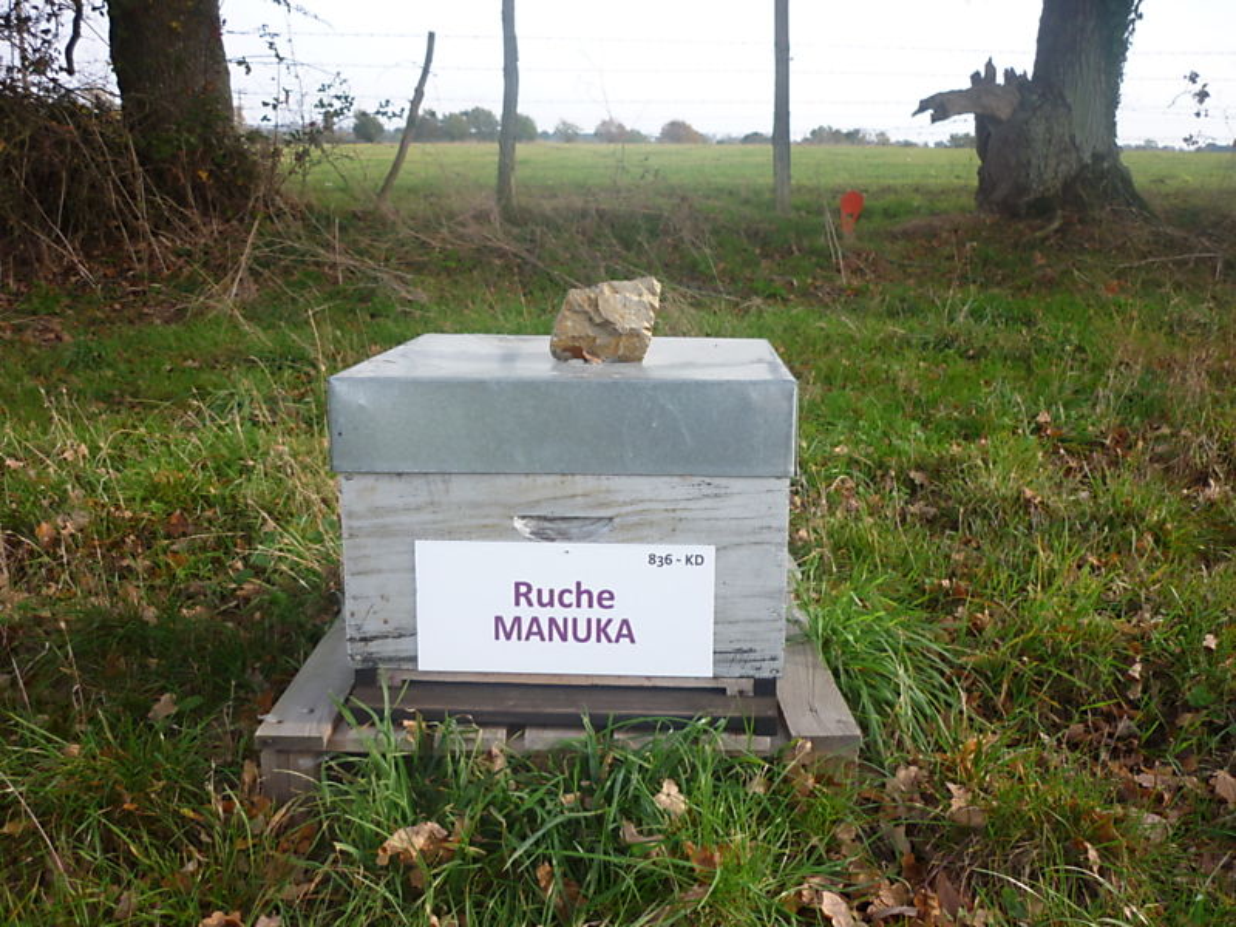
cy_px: 464
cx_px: 618
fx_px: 1178
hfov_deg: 55.4
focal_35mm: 33
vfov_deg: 42.9
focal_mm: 5.5
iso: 80
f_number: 2.8
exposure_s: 1/250
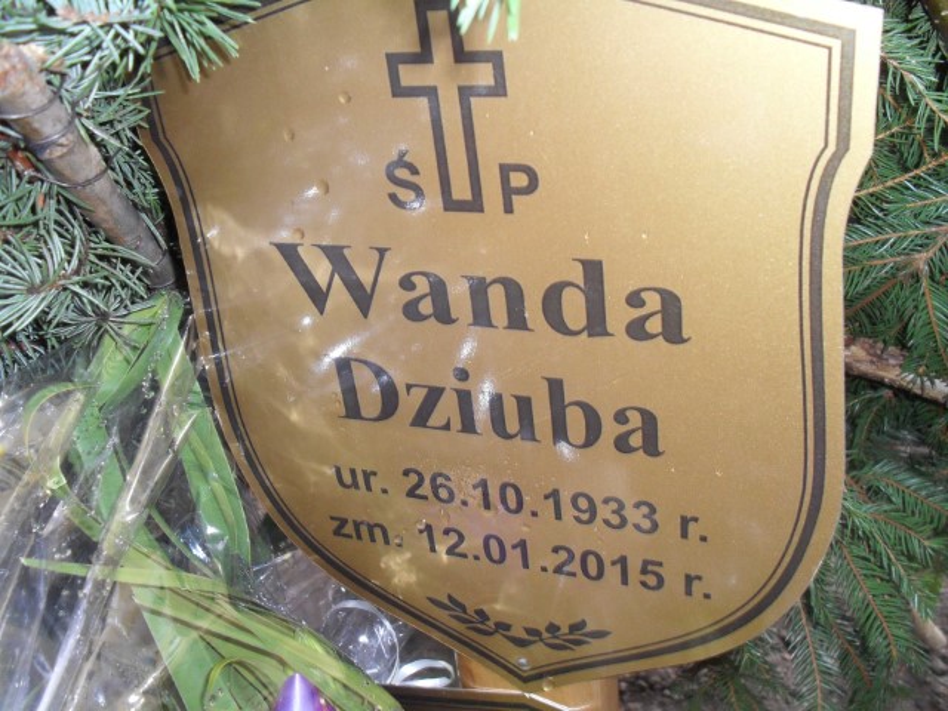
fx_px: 959
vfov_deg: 40.7
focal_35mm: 35
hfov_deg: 52.6
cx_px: 474
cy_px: 356
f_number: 3.2
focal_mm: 6.3
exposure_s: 1/45
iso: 200
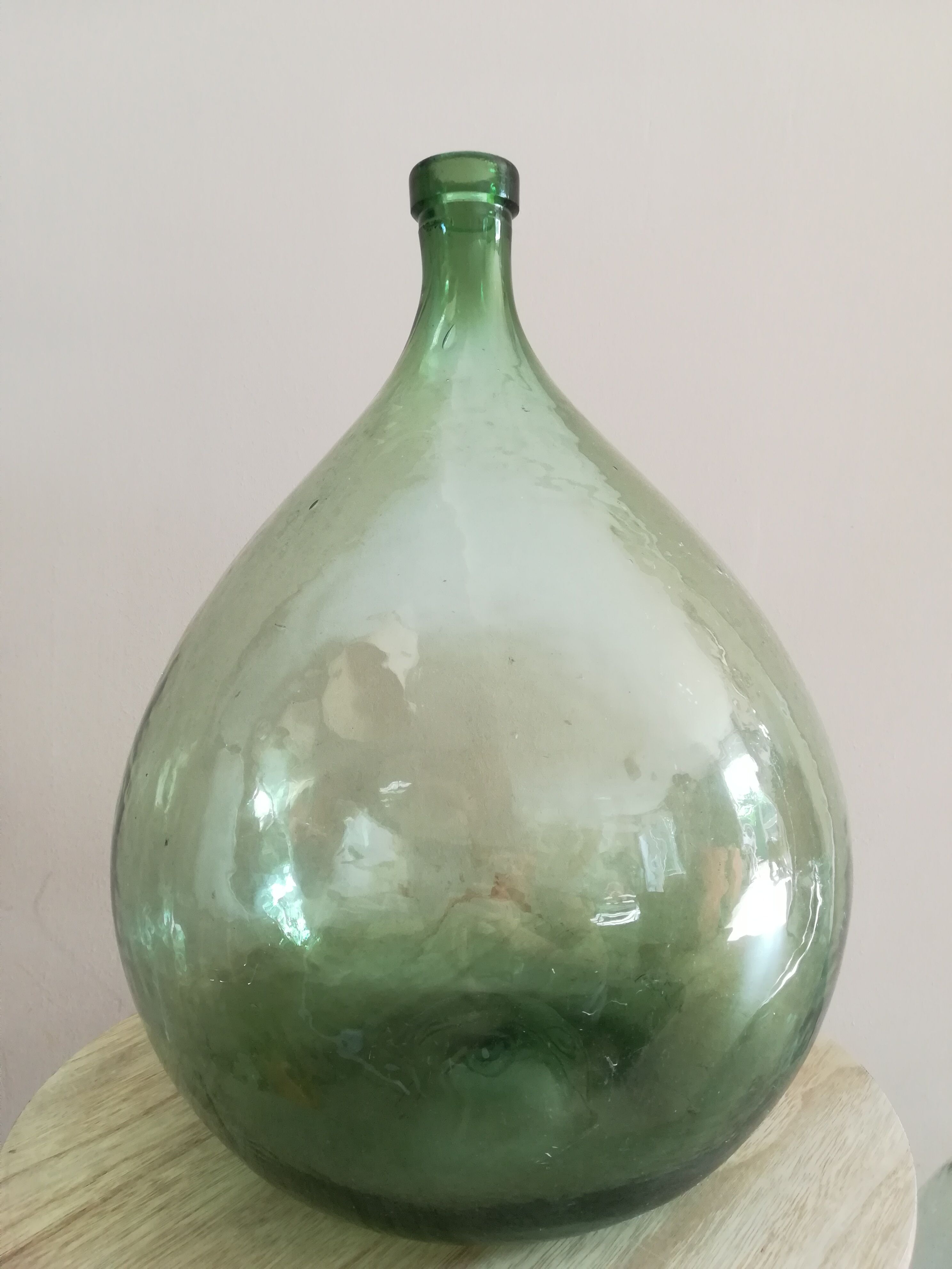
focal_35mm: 26
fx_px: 953
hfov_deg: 53.1
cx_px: 476
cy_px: 634
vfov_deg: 67.3
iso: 160
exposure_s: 1/33.3
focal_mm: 3.83
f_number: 2.2
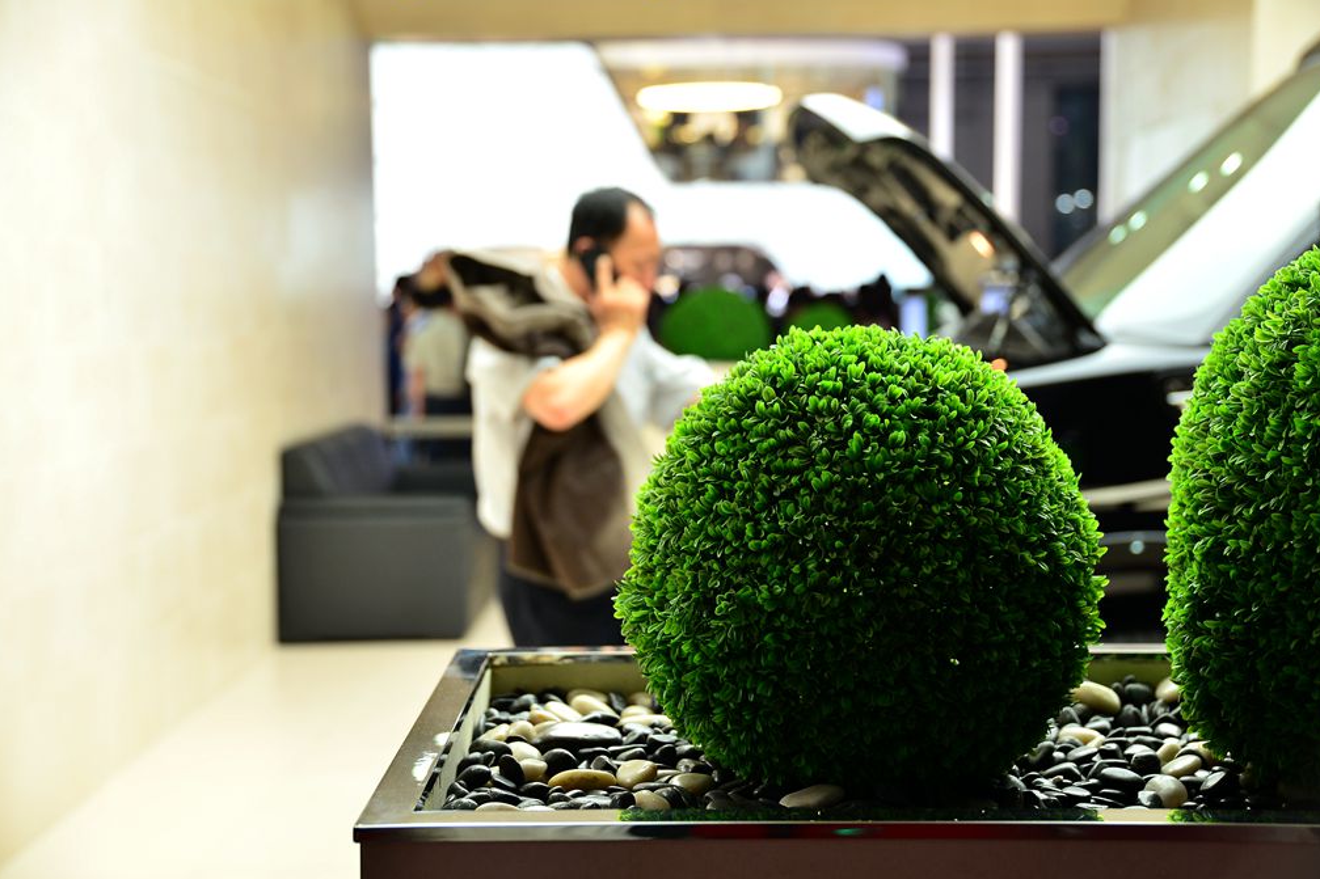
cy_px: 437
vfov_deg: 23.0
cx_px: 663
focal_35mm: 59
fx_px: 2163
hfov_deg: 33.9
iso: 640
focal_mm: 58
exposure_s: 1/60
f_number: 4
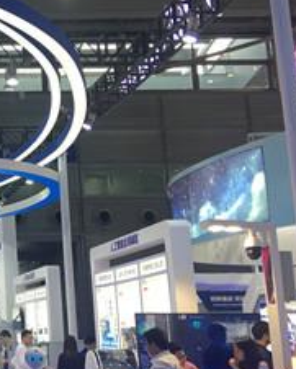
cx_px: -147
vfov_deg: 25.4
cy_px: 184
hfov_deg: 18.2
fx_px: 821
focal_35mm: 75
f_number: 2.2
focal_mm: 4.15
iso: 25
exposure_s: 1/33
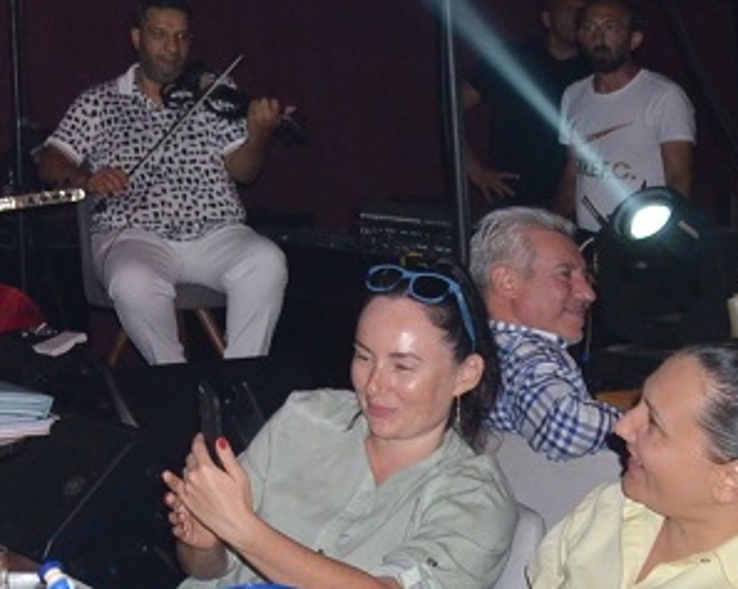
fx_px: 1833
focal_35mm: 84
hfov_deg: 20.0
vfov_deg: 17.8
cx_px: -330
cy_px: -11
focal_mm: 18
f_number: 5.6
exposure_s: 1/60
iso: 1600
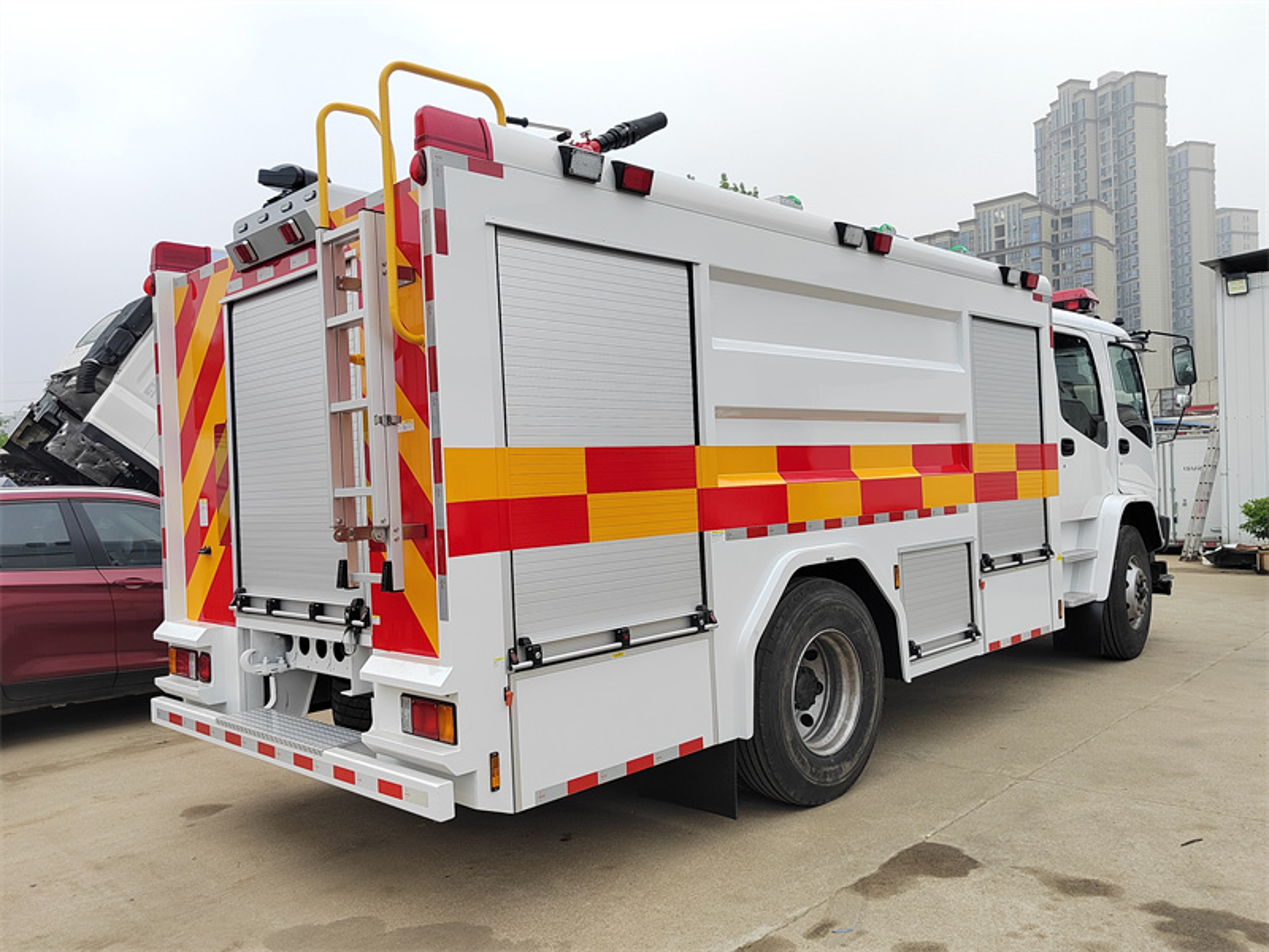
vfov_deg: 51.4
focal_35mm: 27
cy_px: 476
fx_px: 990
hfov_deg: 65.3
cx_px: 634
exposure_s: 1/1535
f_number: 1.9
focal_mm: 5.52
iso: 388
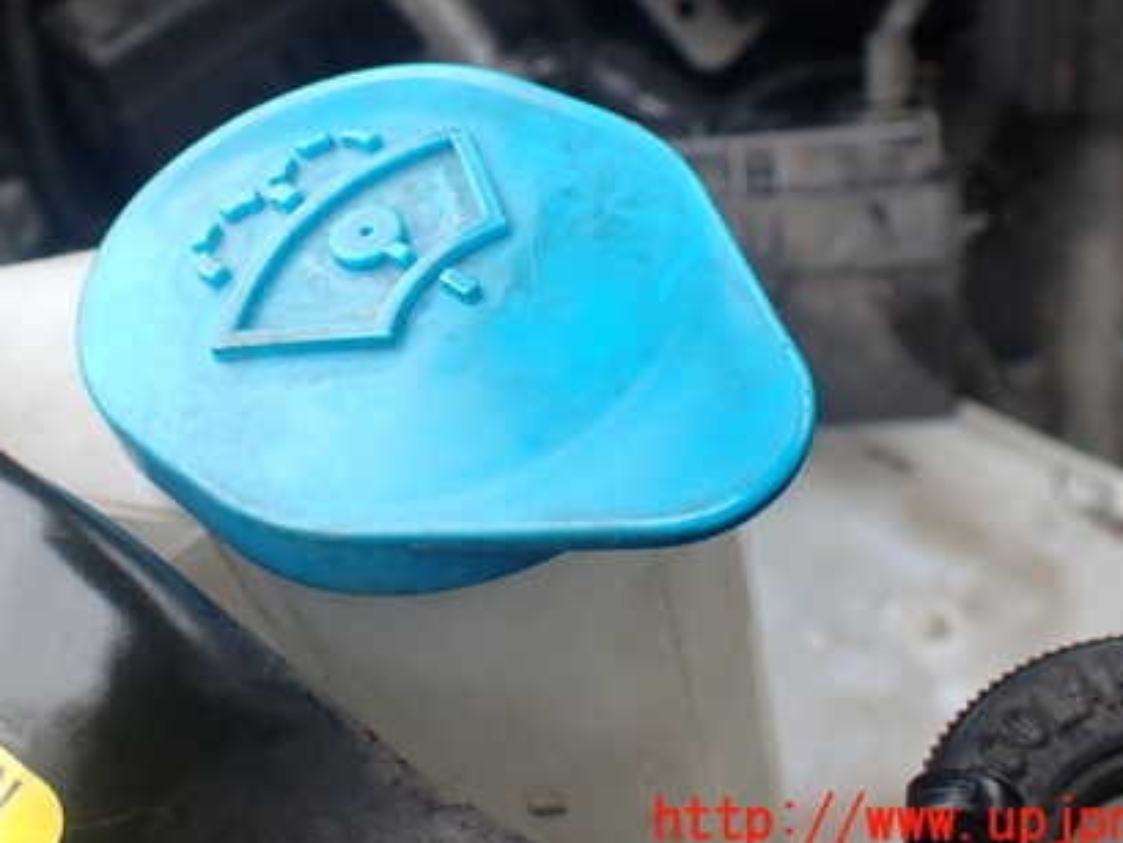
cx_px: 450
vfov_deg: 32.4
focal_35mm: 44
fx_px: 1428
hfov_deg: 42.7
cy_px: 239
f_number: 3.2
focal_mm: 5.4
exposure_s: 1/160
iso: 100
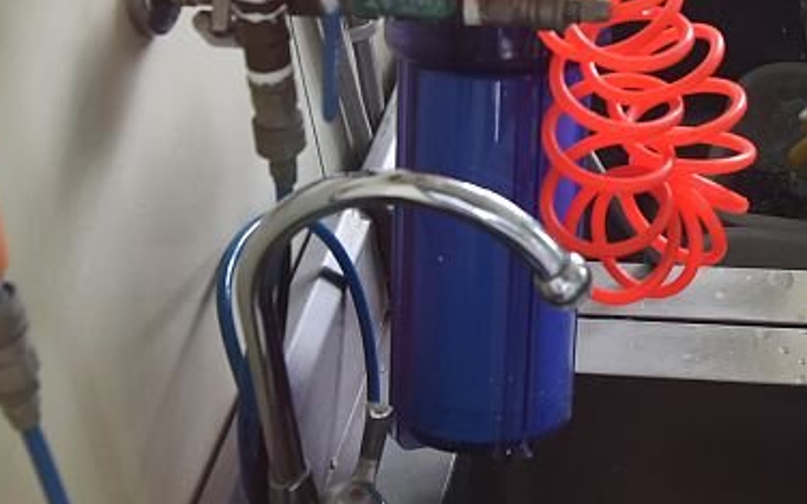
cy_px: -179
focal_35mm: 104
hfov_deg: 19.4
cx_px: 816
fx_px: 2287
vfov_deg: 12.2
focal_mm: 32
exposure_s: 1/160
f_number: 5
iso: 2000
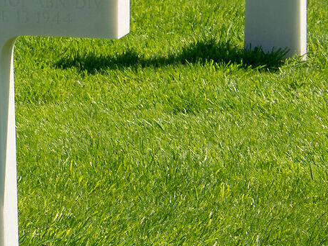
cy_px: -138
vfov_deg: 4.6
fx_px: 3023
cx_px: -71
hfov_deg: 6.2
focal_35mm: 319
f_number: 7.1
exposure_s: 1/200
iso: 200
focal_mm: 42
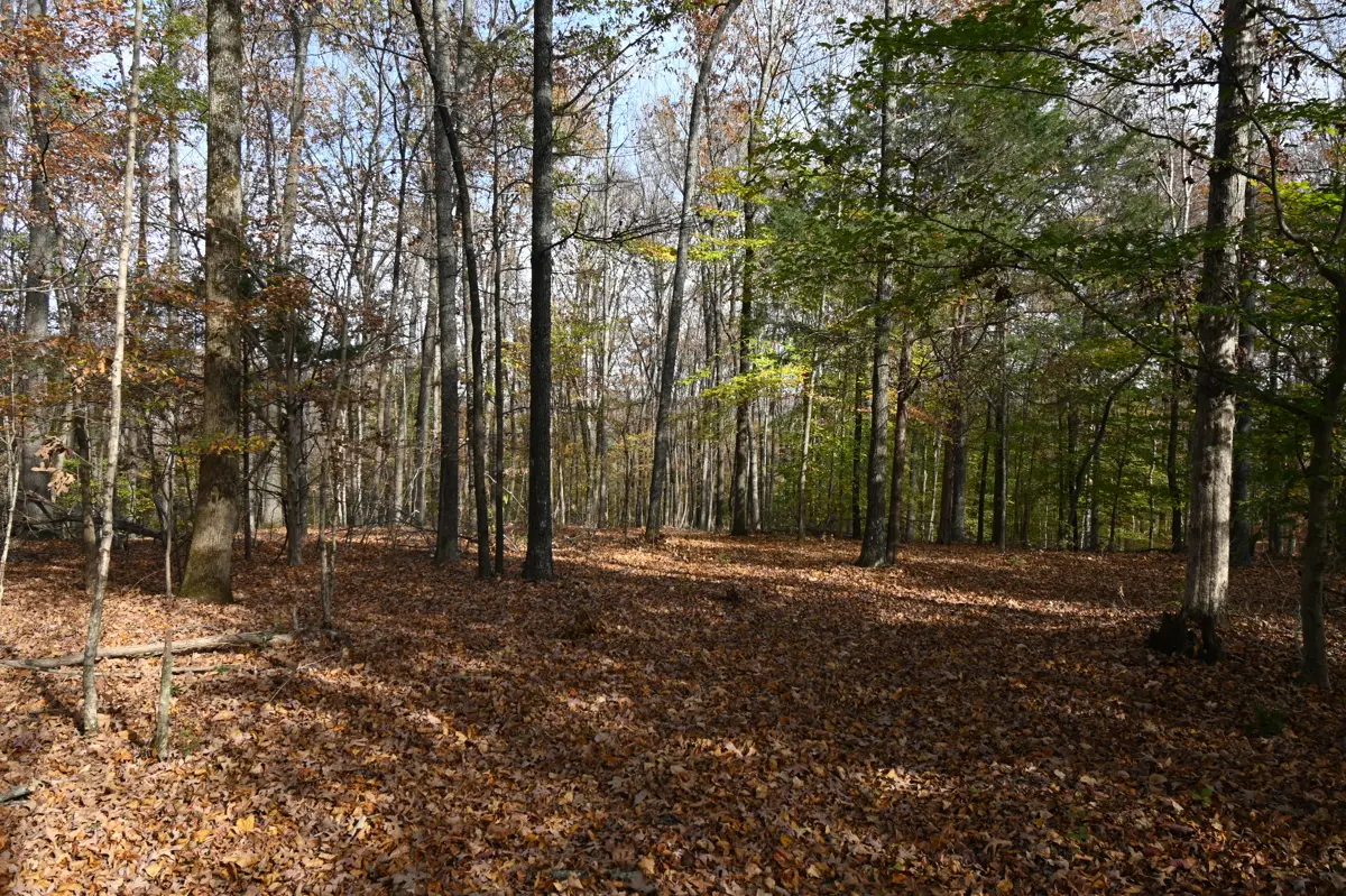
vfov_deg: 51.2
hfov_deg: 71.5
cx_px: 673
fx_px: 934
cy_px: 448
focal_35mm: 25
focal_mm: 17
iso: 160
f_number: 5.6
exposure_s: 1/250
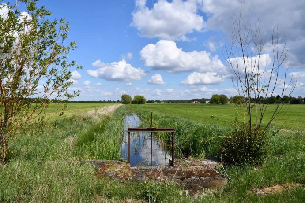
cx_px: 152
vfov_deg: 47.9
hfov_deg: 67.4
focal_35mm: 27
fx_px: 229
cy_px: 102
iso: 100
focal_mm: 18
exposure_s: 1/125
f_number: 16
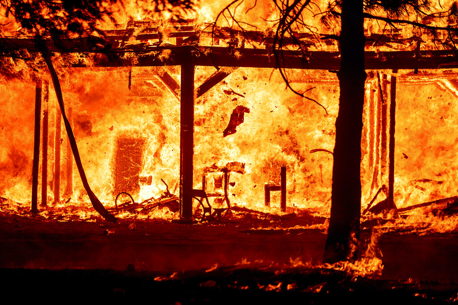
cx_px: 229
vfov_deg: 6.9
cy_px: 152
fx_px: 2542
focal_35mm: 200
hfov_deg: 10.3
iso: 400
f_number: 4
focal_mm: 200
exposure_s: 1/8000
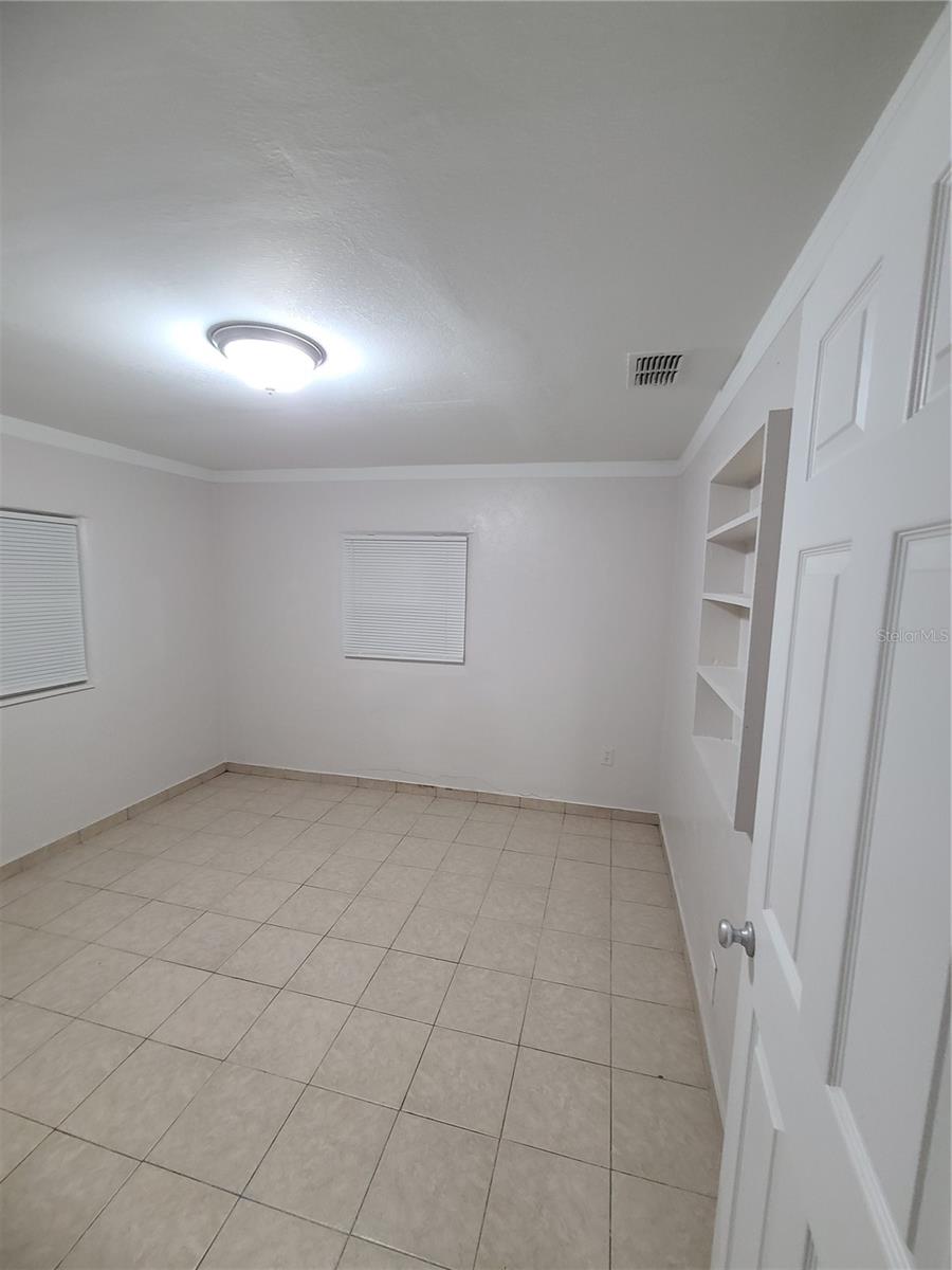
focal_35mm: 13
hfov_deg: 89.9
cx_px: 476
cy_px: 635
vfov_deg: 106.2
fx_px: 477
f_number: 2.2
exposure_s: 1/40
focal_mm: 2.2
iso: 320
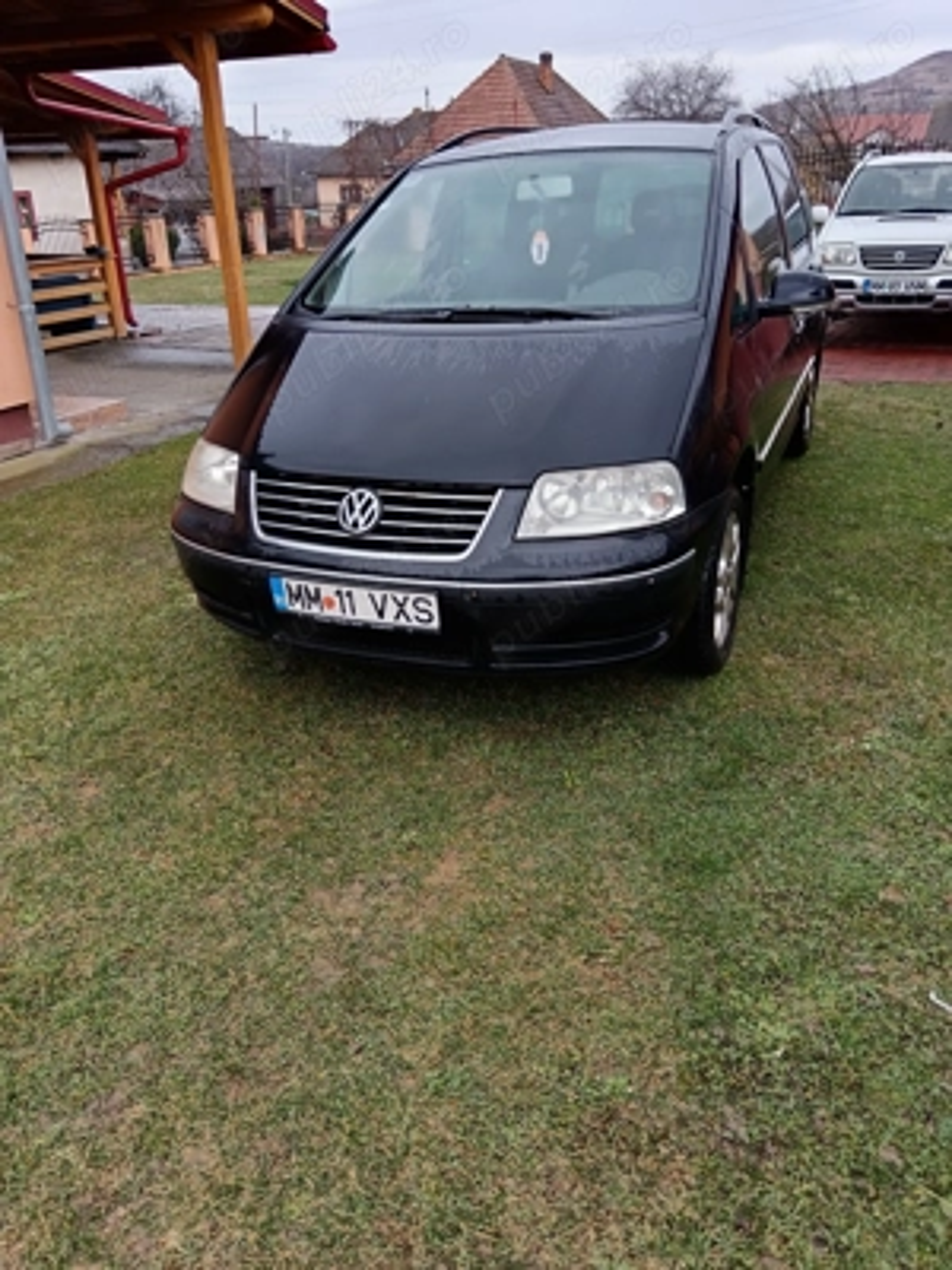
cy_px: 635
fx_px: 990
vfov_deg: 65.3
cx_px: 476
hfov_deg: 51.4
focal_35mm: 27
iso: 140
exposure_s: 1/100
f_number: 1.9
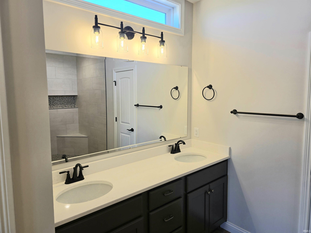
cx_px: 156
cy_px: 116
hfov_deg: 73.9
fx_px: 207
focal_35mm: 23
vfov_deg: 58.9
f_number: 1.7
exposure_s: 1/120
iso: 25
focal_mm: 6.3
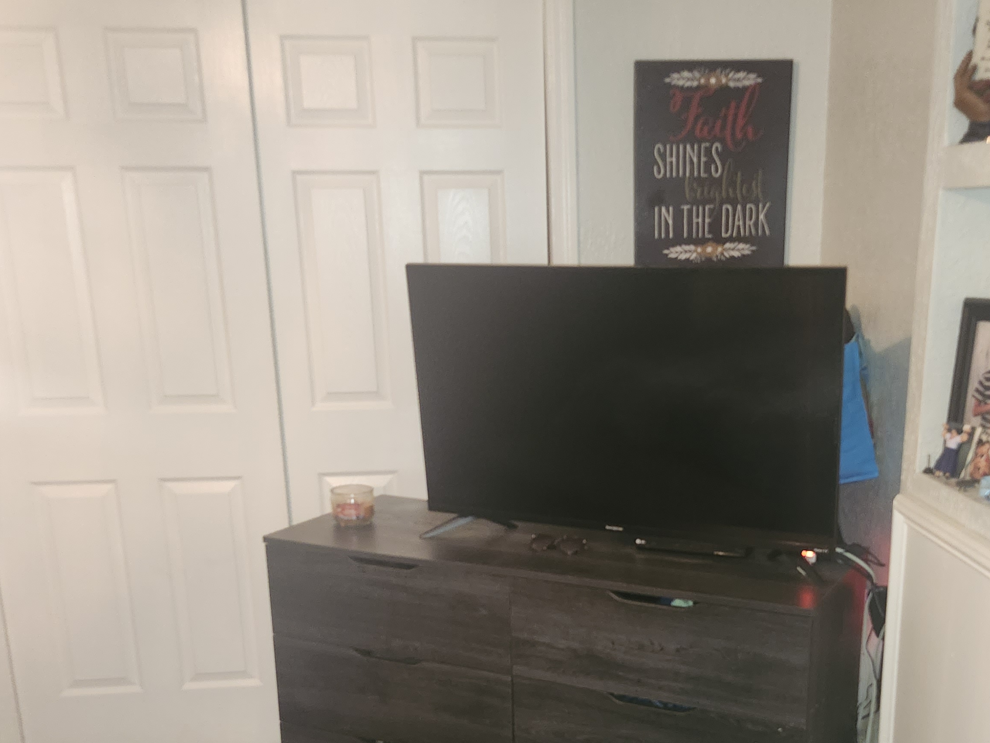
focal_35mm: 40
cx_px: 590
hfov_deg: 46.6
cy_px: 570
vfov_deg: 35.1
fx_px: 1144
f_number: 1.8
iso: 640
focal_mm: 5.54
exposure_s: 1/8
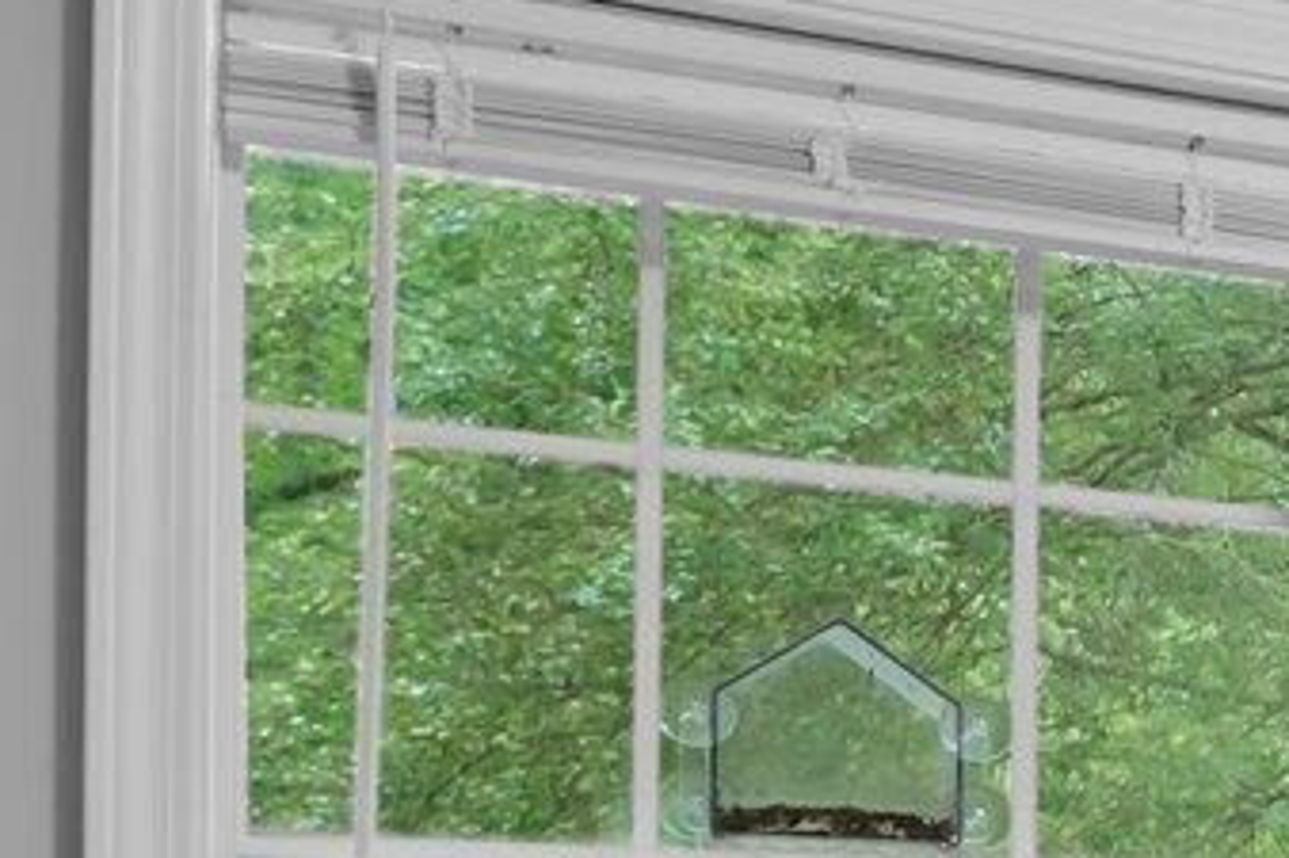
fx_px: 3257
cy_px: 1079
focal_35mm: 91
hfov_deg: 15.5
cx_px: 2860
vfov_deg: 14.4
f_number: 6.3
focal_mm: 15
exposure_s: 1/3
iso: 400
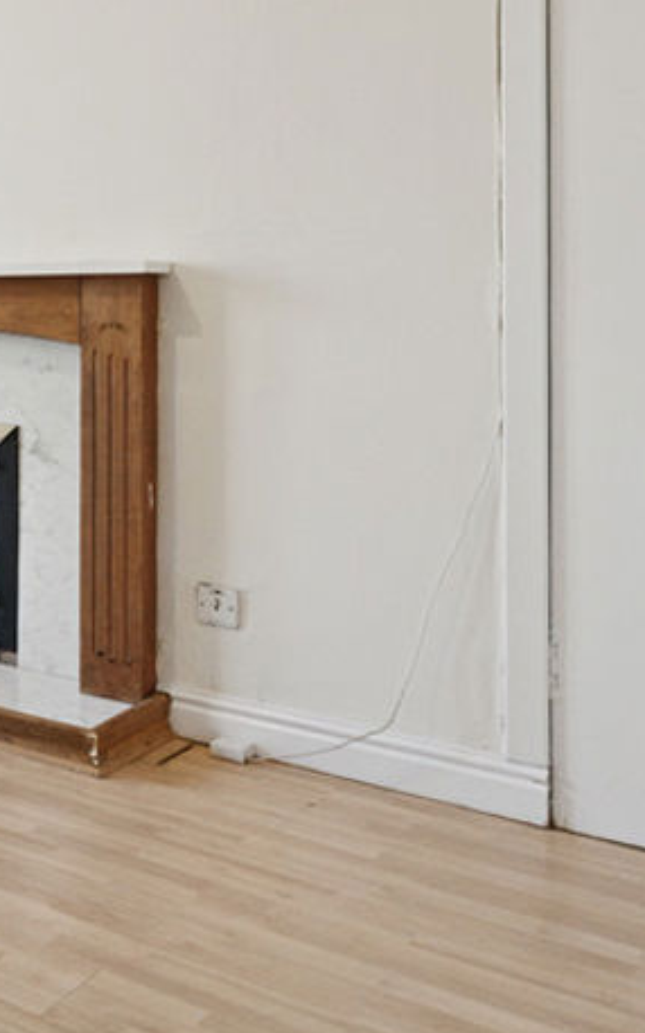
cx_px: -466
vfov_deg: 46.1
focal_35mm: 42
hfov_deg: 21.7
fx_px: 1190
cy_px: 338
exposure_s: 1/40
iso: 320
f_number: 9
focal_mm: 11
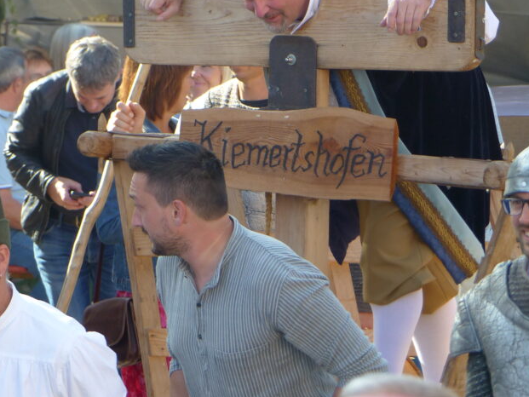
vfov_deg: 4.2
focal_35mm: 358
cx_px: 292
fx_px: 5472
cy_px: 140
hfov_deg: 5.5
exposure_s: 1/320
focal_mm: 39.1
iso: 100
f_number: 2.8
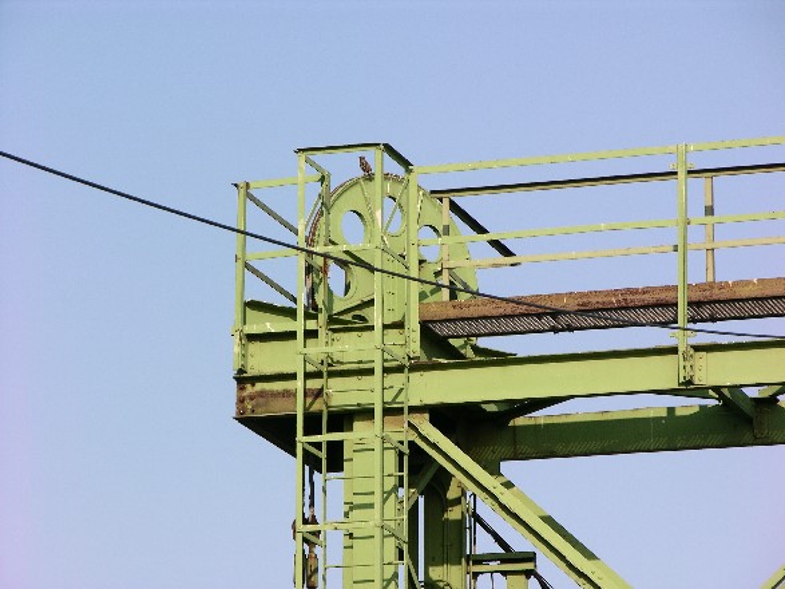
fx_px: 6122
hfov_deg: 7.3
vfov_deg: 5.5
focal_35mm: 270
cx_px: 392
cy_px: 294
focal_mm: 67.7
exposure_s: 1/170
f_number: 6.6
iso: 50
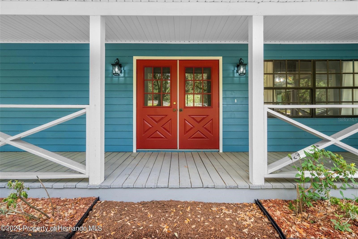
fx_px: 179
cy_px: 120
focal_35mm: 18
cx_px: 179
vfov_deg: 67.4
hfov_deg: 90.0
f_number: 8
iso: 400
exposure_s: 1/50
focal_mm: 18
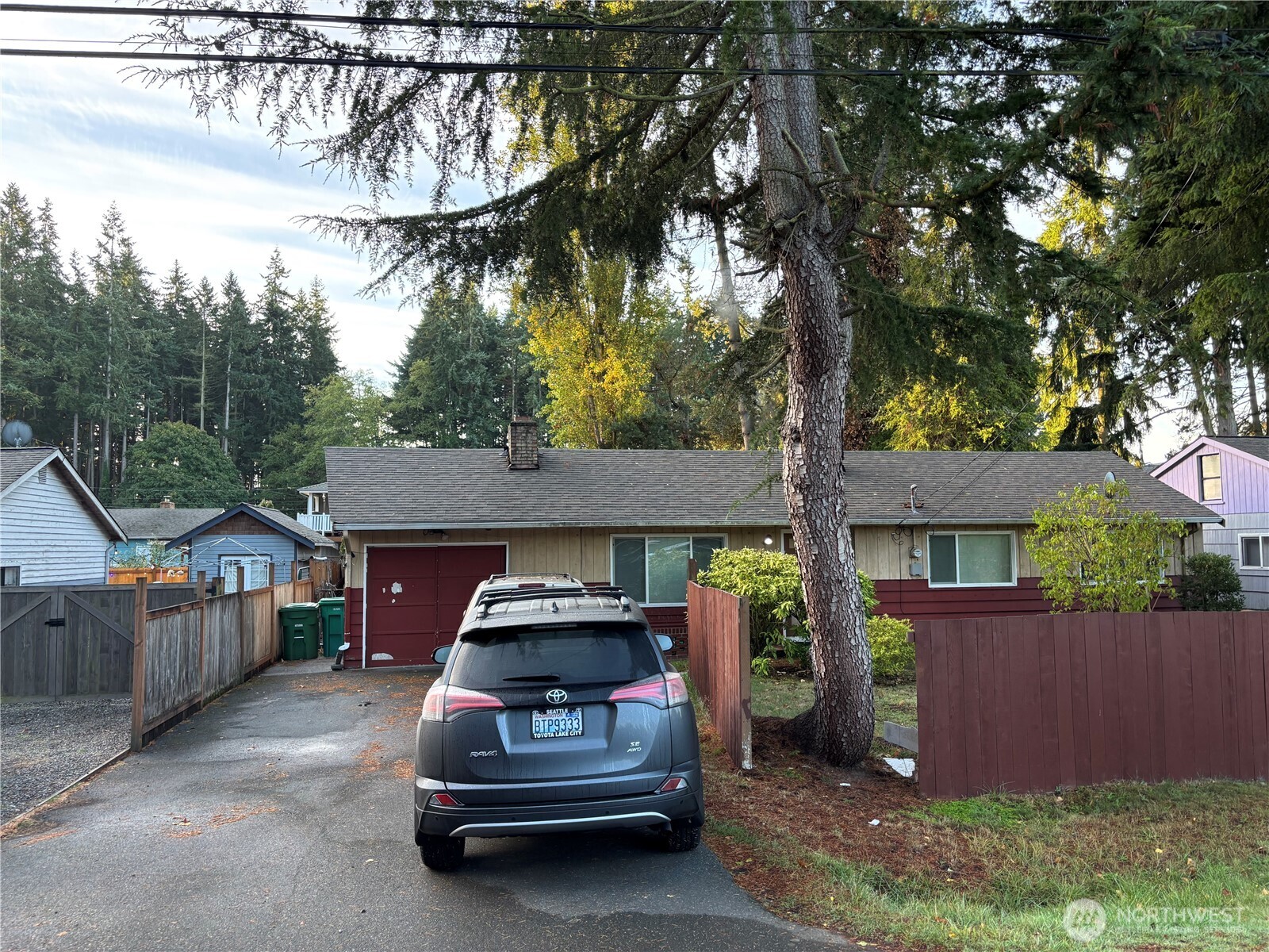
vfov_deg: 53.1
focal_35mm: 26
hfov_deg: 67.3
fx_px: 953
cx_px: 634
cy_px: 476
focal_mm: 5.96
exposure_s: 1/121
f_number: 1.6
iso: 64
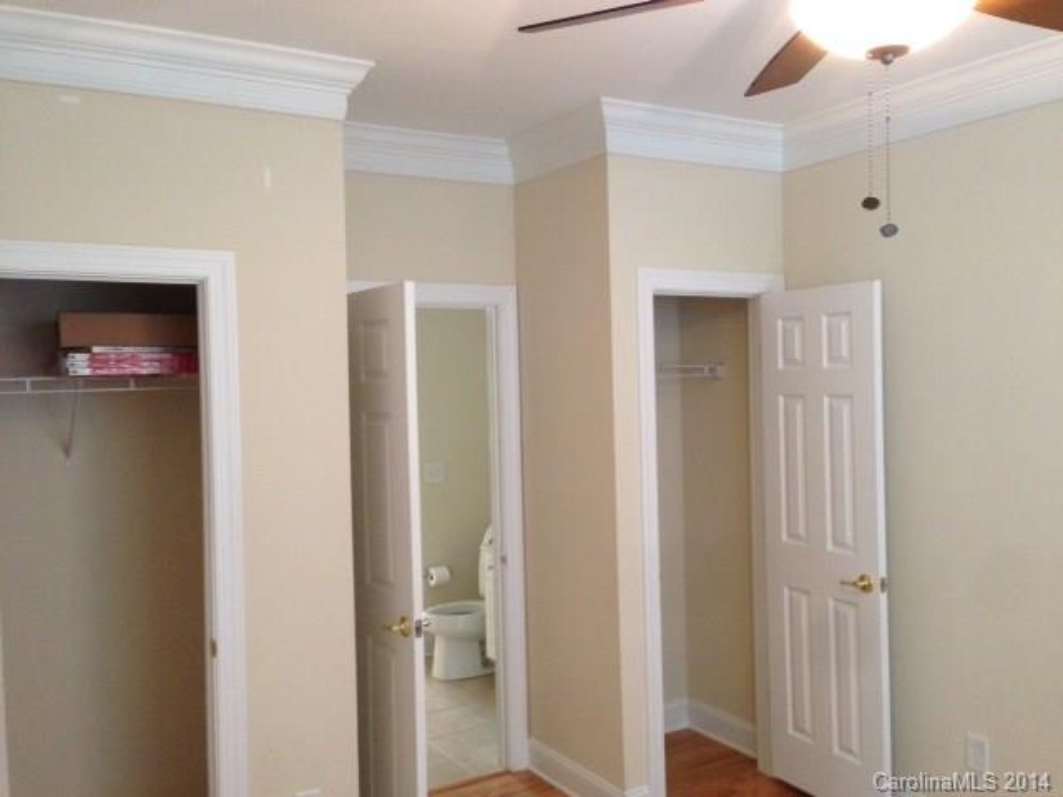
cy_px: 398
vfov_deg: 42.9
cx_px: 532
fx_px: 1013
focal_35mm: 33
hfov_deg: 55.4
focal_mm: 4.12
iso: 250
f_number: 2.4
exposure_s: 1/20
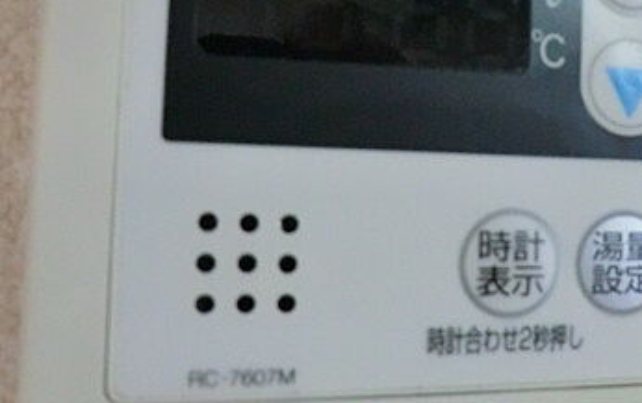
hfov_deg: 41.7
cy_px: 136
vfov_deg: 27.3
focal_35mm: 47
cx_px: 460
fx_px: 823
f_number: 3.2
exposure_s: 1/60
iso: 800
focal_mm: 4.3
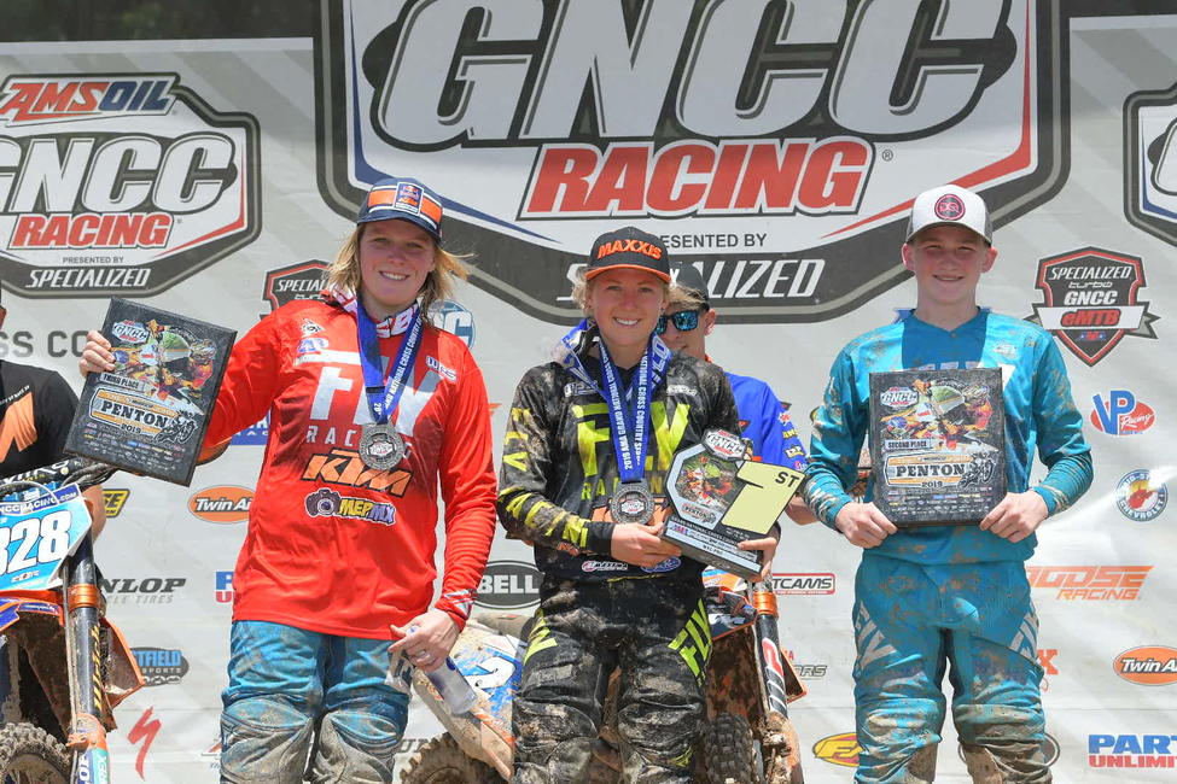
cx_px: 588
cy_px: 392
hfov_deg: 15.9
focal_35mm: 129
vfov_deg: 10.6
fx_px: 4217
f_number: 5
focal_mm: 86
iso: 200
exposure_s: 1/1000
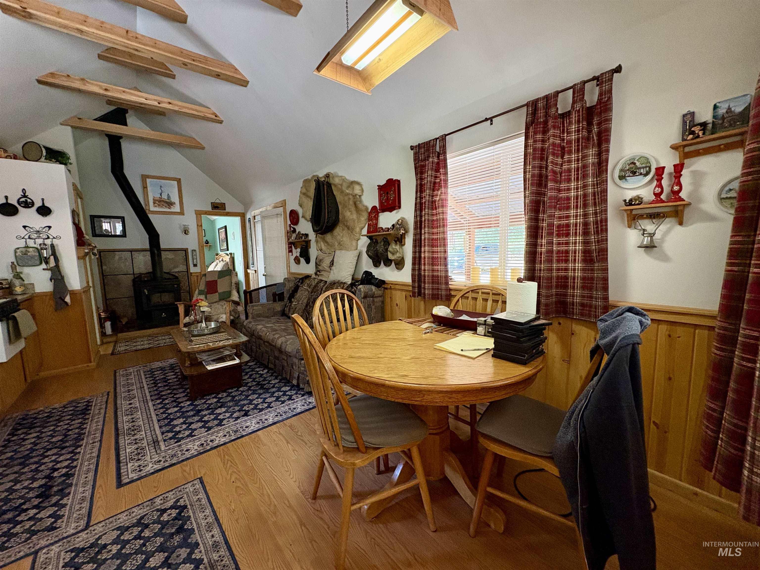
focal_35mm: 14
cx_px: 380
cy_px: 285
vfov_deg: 85.7
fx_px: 307
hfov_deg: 102.1
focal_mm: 2.22
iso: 400
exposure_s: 1/60
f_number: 2.2
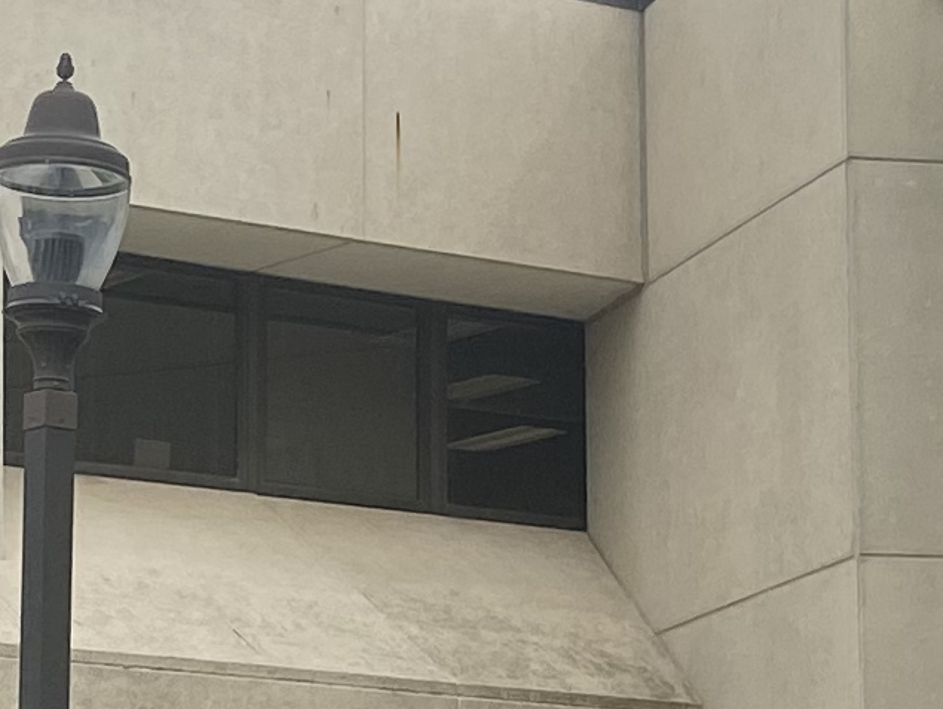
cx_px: 143
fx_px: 4497
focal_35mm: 165
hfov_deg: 11.9
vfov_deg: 9.0
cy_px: 651
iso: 32
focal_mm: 4.25
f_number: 1.8
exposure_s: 1/2141
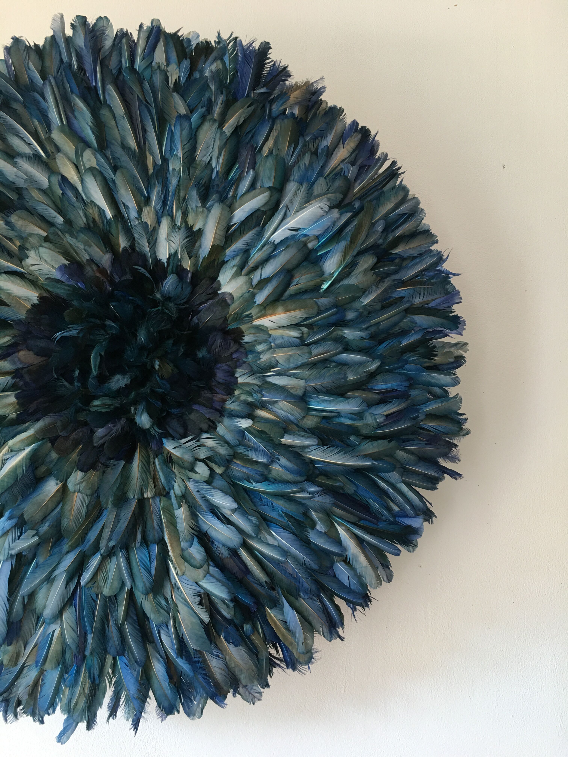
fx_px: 634
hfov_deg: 48.2
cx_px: 284
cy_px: 378
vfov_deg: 61.7
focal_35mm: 29
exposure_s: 1/17
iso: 40
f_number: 2.2
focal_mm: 4.15
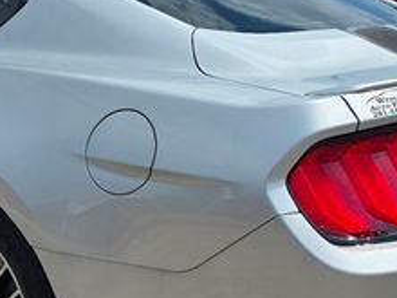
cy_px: 222
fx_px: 768
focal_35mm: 67
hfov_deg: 28.9
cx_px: 157
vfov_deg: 21.7
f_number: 1.7
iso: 12
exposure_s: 1/1154
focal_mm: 6.3
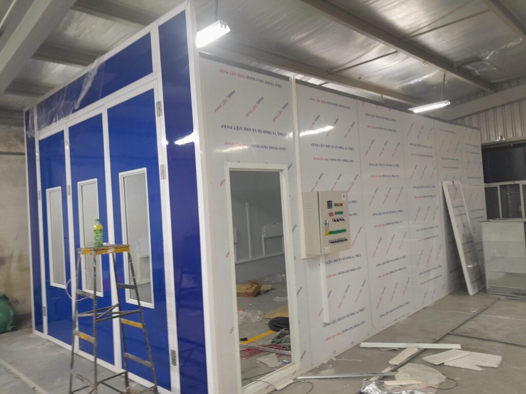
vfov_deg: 51.4
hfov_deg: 65.3
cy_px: 197
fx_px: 410
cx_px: 263
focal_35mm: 27
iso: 250
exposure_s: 1/50
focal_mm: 4
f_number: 1.8
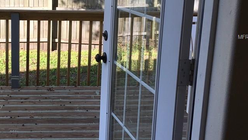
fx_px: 335
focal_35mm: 51
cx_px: 61
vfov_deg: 23.3
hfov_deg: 39.5
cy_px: 37
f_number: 2.2
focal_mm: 4.15
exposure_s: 1/405
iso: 25
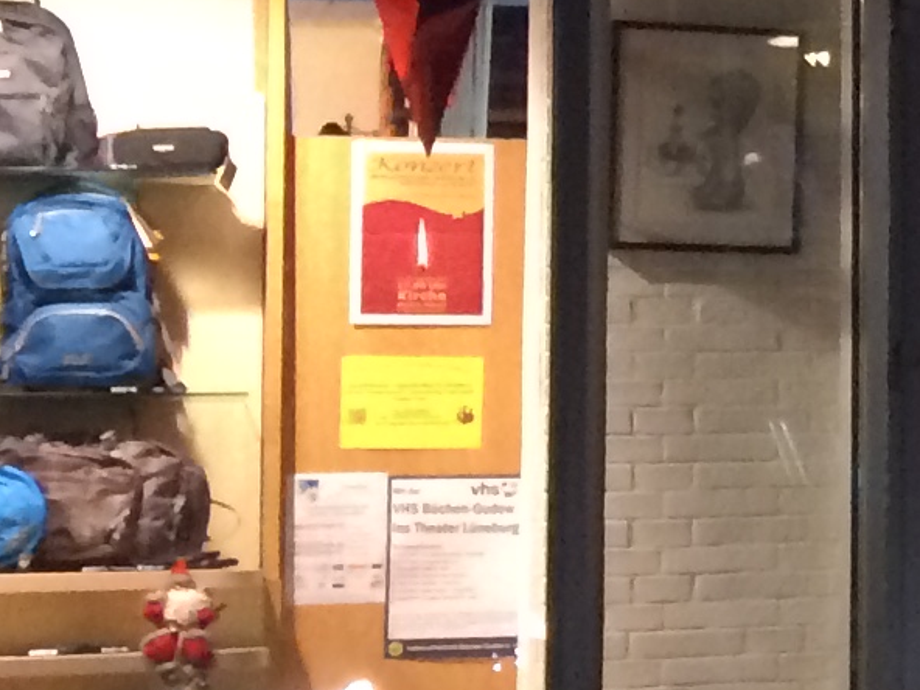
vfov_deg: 9.3
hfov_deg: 10.7
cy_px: 204
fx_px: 4252
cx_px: 2157
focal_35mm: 160
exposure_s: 1/30
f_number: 2.2
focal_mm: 4.15
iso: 200
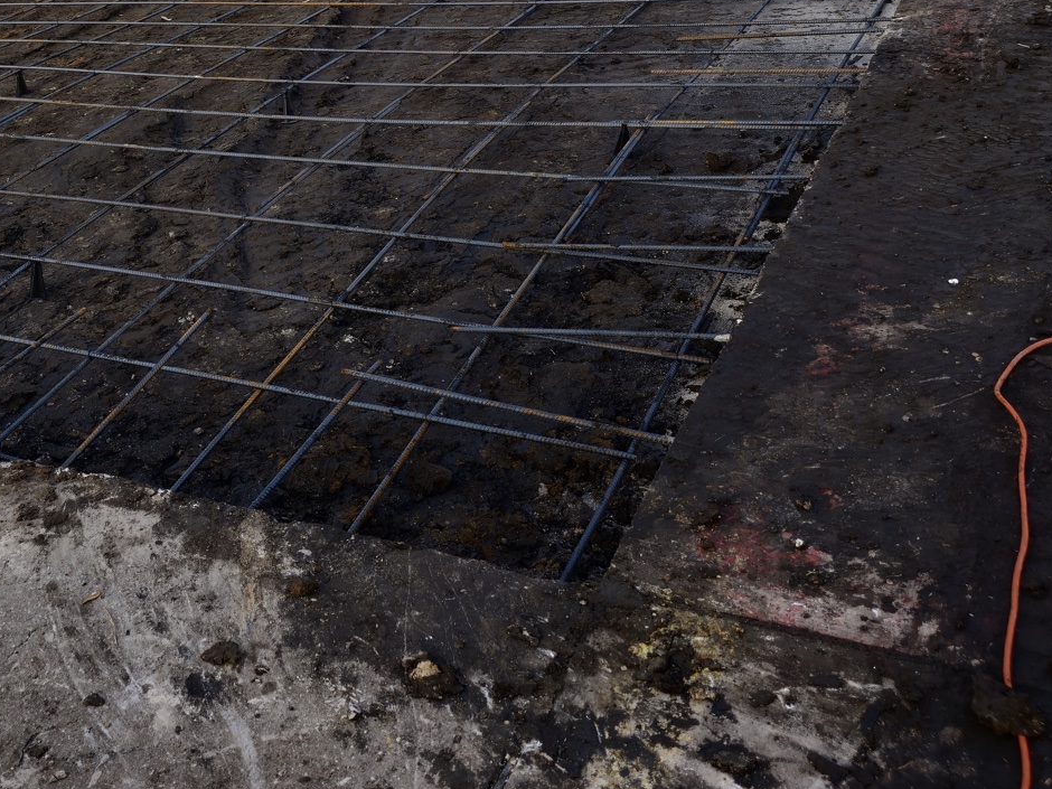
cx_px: 205
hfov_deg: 38.8
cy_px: 39
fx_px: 1428
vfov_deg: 29.3
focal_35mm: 47
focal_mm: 6.3
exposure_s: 1/258
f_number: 1.7
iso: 20
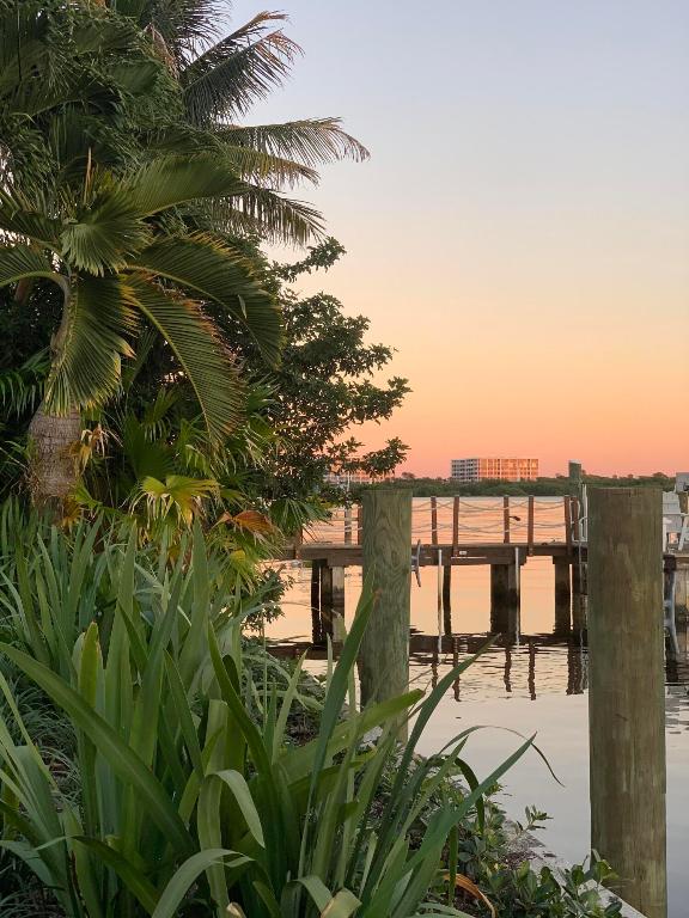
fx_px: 1380
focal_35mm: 52
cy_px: 459
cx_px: 344
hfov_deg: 28.0
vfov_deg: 36.8
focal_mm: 6
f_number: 2.4
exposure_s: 1/122
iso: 40
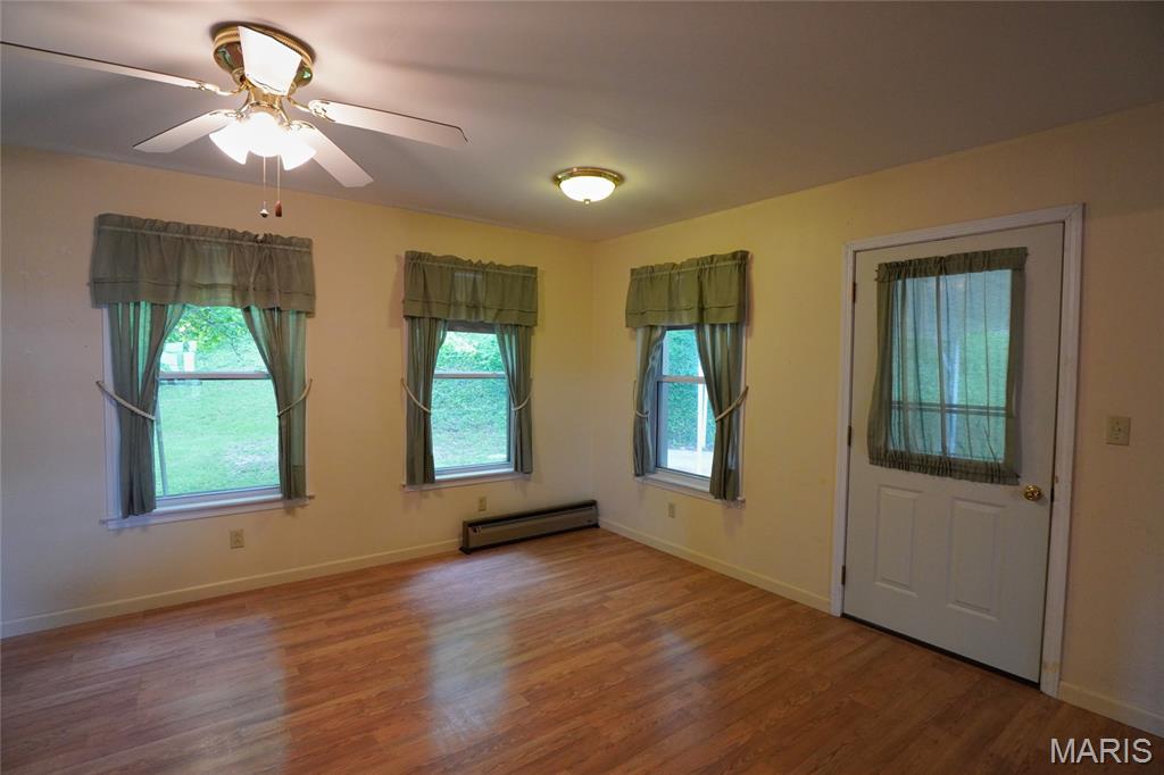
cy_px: 388
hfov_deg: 95.0
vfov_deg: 72.0
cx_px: 582
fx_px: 533
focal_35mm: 16
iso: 1600
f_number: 4
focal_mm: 11
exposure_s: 1/160
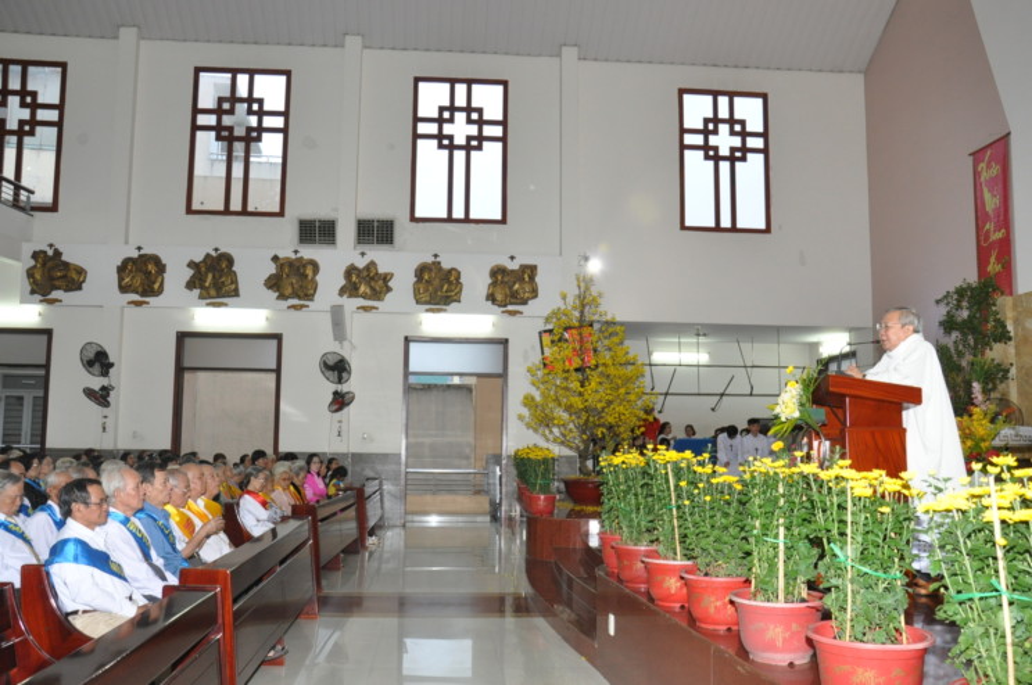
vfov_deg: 41.6
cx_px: 516
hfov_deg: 59.6
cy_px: 342
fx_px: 902
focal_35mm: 32
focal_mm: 21
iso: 1600
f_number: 7.1
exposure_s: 1/100
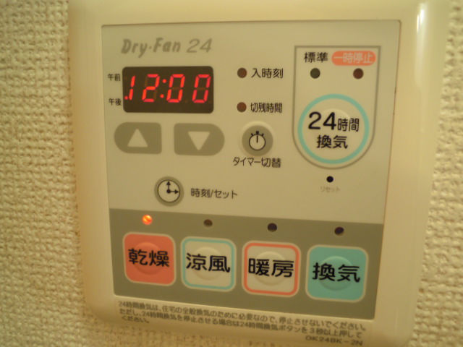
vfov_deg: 49.7
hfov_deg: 63.4
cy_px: 174
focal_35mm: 28
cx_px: 232
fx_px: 375
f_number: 2.7
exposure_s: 1/30
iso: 160
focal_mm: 5
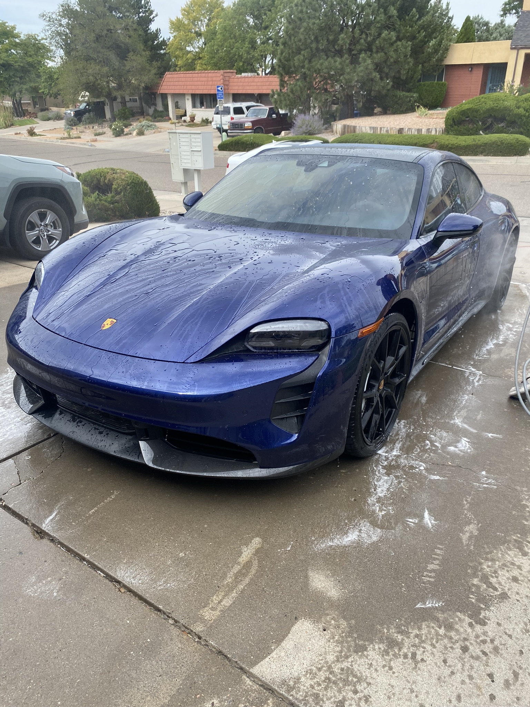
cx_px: 265
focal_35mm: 26
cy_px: 354
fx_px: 531
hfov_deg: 53.1
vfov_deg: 67.3
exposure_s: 1/805
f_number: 1.8
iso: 32
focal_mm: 4.25
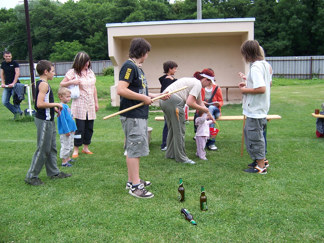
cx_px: 162
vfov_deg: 42.9
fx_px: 309
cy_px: 122
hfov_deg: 55.4
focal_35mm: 33
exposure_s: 1/350
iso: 80
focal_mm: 5.5
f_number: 3.4
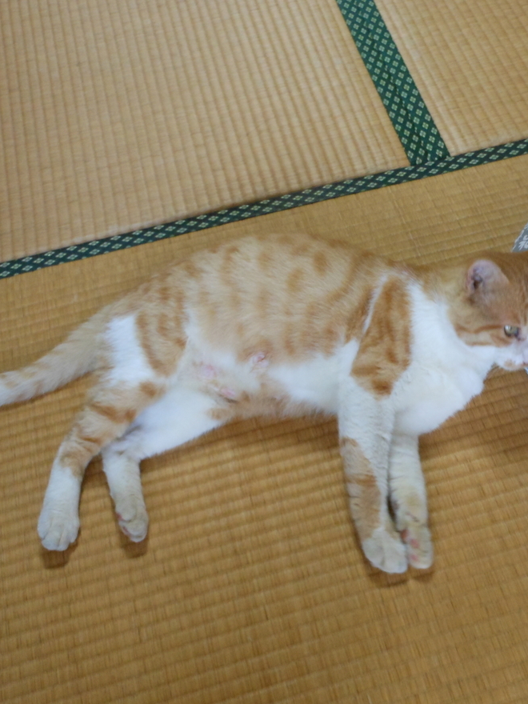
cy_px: 350
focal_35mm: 45
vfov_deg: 42.1
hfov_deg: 31.8
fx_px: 915
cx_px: 373
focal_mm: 5.9
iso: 320
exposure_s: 1/30
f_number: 4
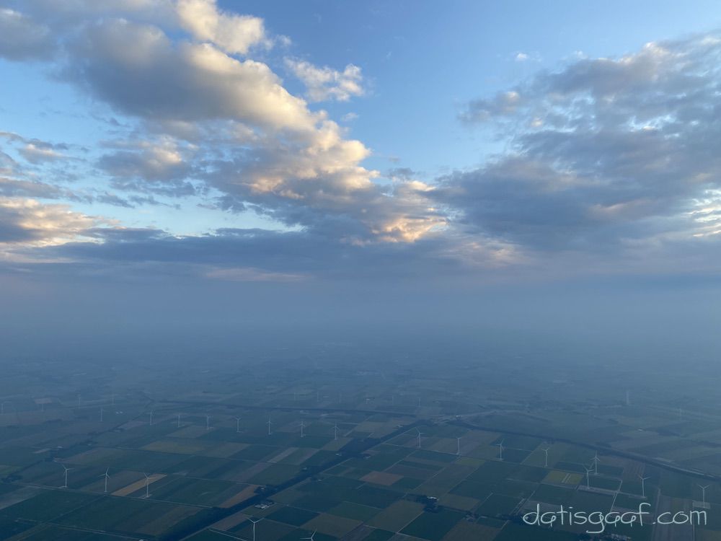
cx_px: 360
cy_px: 270
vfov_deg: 53.1
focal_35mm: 26
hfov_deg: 67.3
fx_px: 542
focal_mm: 4.25
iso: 32
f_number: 1.8
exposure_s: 1/446
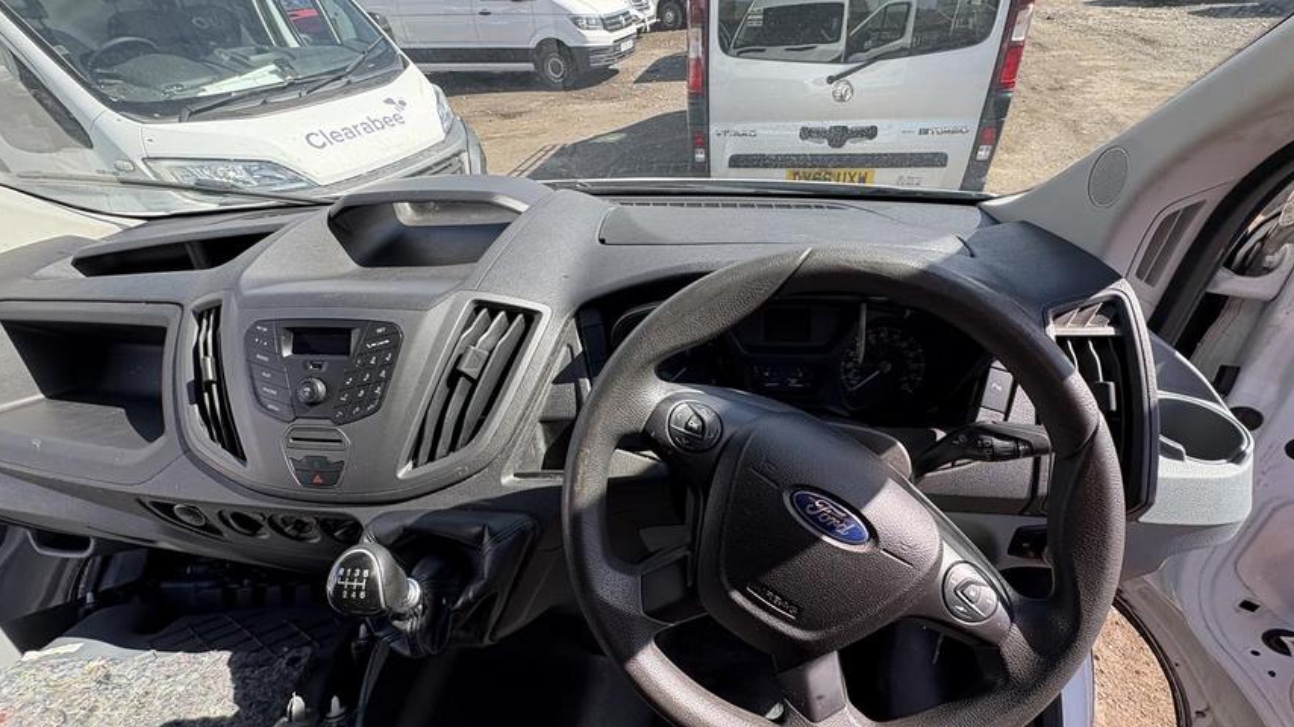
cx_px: 659
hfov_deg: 99.4
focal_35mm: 16
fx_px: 549
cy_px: 388
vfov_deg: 67.0
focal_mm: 2.22
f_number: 2.2
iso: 40
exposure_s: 1/216
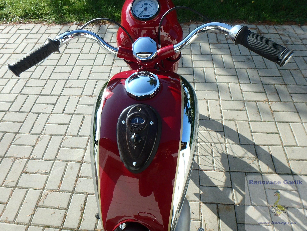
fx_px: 186
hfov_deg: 79.0
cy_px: 116
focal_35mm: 21
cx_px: 154
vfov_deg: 63.4
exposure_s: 1/500
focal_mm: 3.7
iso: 125
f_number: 3.5
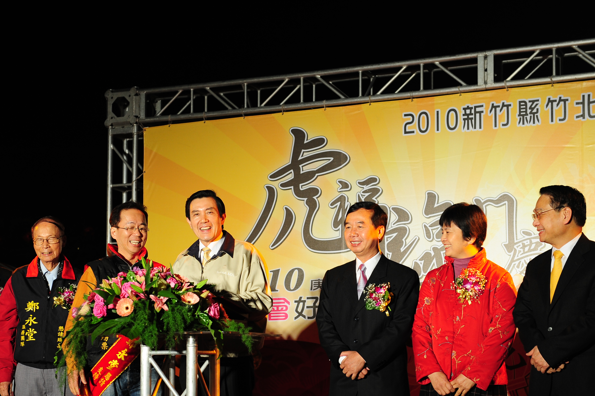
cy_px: 279
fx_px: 1288
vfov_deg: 17.4
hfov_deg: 26.0
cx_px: 274
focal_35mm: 78
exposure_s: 1/250
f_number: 4
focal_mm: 55
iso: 800
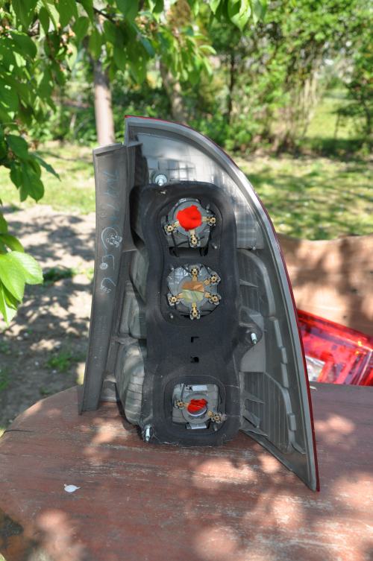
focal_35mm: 45
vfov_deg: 43.7
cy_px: 280
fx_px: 701
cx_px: 186
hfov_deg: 29.8
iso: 200
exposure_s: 1/200
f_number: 5.6
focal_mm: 30
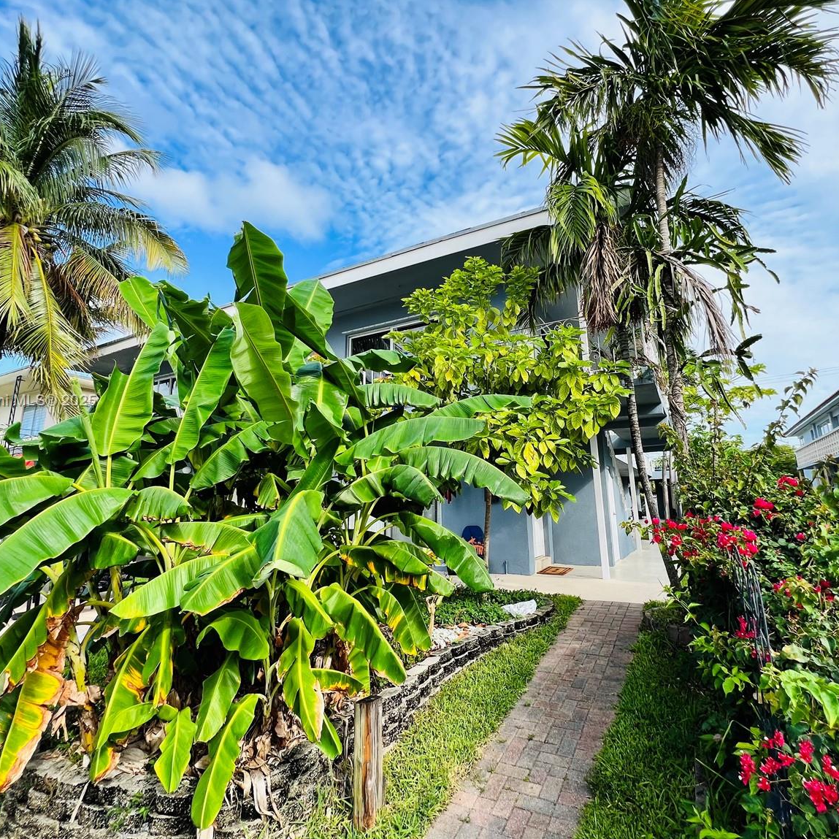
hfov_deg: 87.3
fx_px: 439
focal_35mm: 16
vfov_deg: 87.4
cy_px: 402
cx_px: 447
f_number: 1.8
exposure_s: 1/479
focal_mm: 1.57
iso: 32
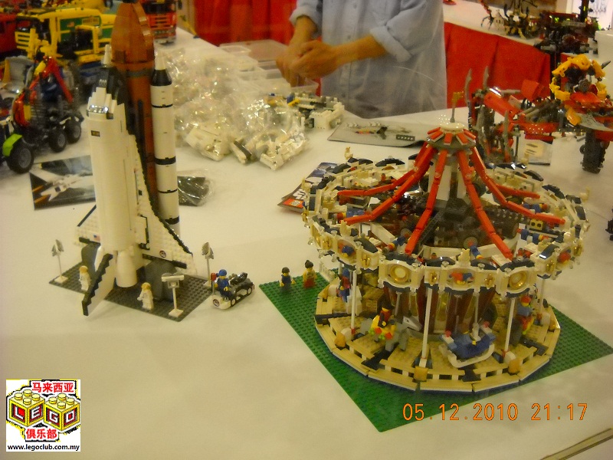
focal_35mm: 41
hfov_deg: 45.8
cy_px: 230
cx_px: 306
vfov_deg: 35.1
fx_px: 726
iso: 702
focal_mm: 6.72
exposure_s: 1/80
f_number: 3.1
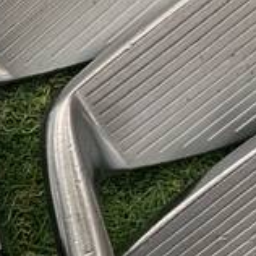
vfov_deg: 18.7
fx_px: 778
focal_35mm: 93
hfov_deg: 17.3
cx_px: -99
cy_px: 100
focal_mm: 4.25
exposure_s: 1/60
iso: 160
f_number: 1.8
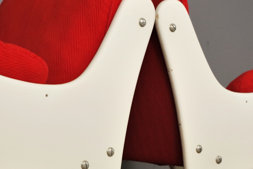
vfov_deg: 14.1
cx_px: 71
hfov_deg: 20.9
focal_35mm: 97
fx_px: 682
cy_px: 114
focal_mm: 24.38
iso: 200
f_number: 4
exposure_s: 1/60
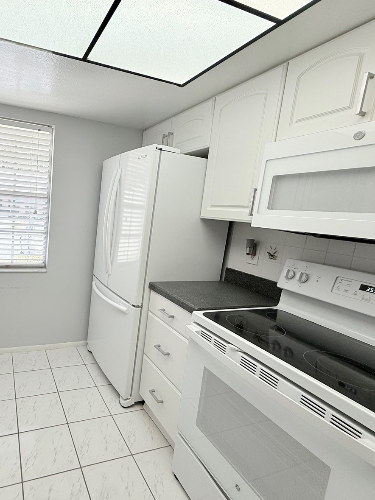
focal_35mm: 19
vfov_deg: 84.7
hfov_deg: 64.5
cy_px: 248
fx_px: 274
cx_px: 93
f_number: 2.2
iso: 64
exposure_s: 1/120
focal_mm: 2.22
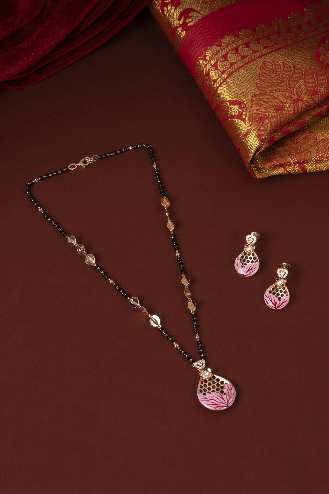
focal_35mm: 90
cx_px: 164
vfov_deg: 22.6
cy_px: 247
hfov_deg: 15.2
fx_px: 1233
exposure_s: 1/5
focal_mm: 60
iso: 100
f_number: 16
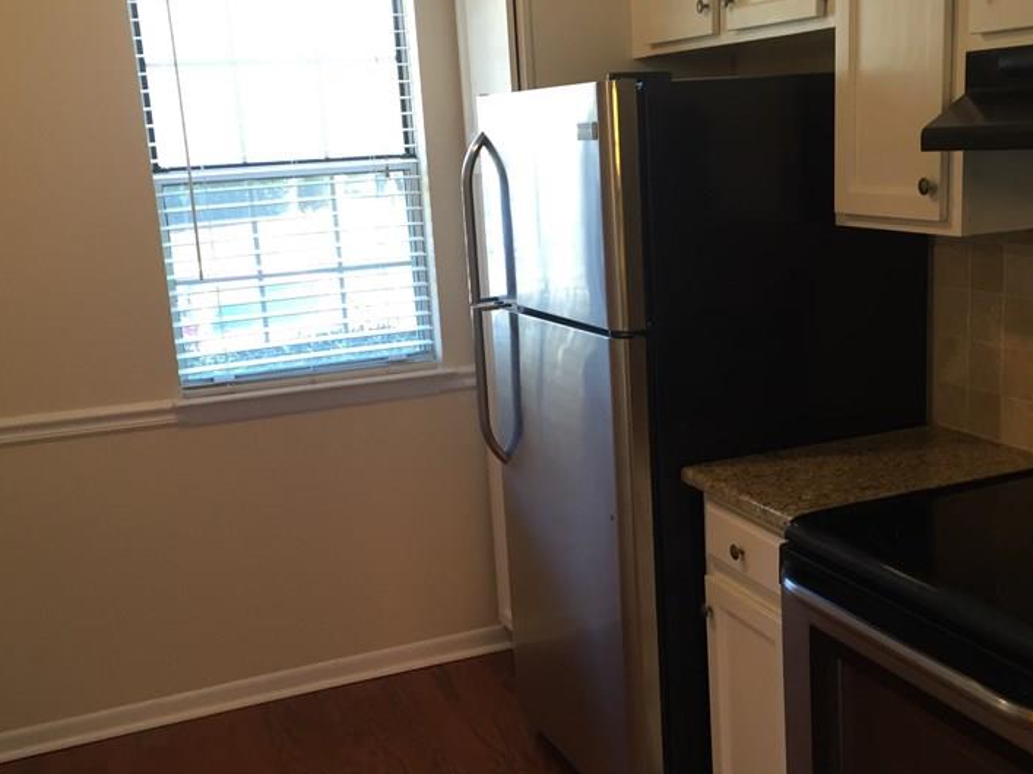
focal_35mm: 42
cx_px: 552
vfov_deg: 34.3
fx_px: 1253
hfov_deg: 44.8
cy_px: 432
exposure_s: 1/30
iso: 64
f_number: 2.2
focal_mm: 4.15
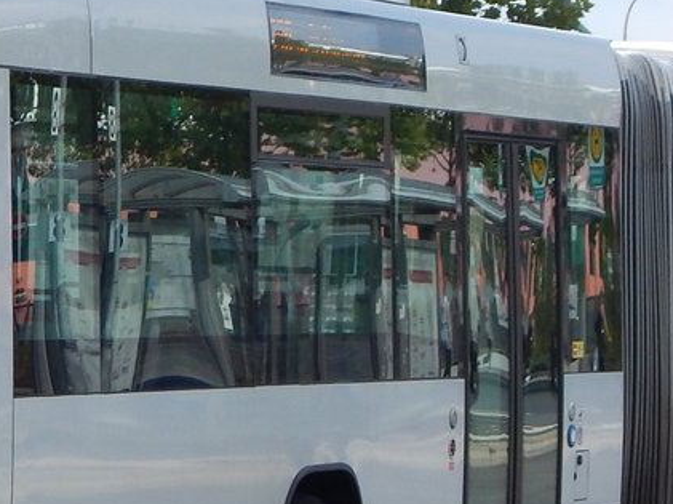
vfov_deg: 6.9
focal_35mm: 214
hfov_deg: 9.2
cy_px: 274
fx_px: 4157
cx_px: 209
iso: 125
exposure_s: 1/800
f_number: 4.2
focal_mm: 13.5
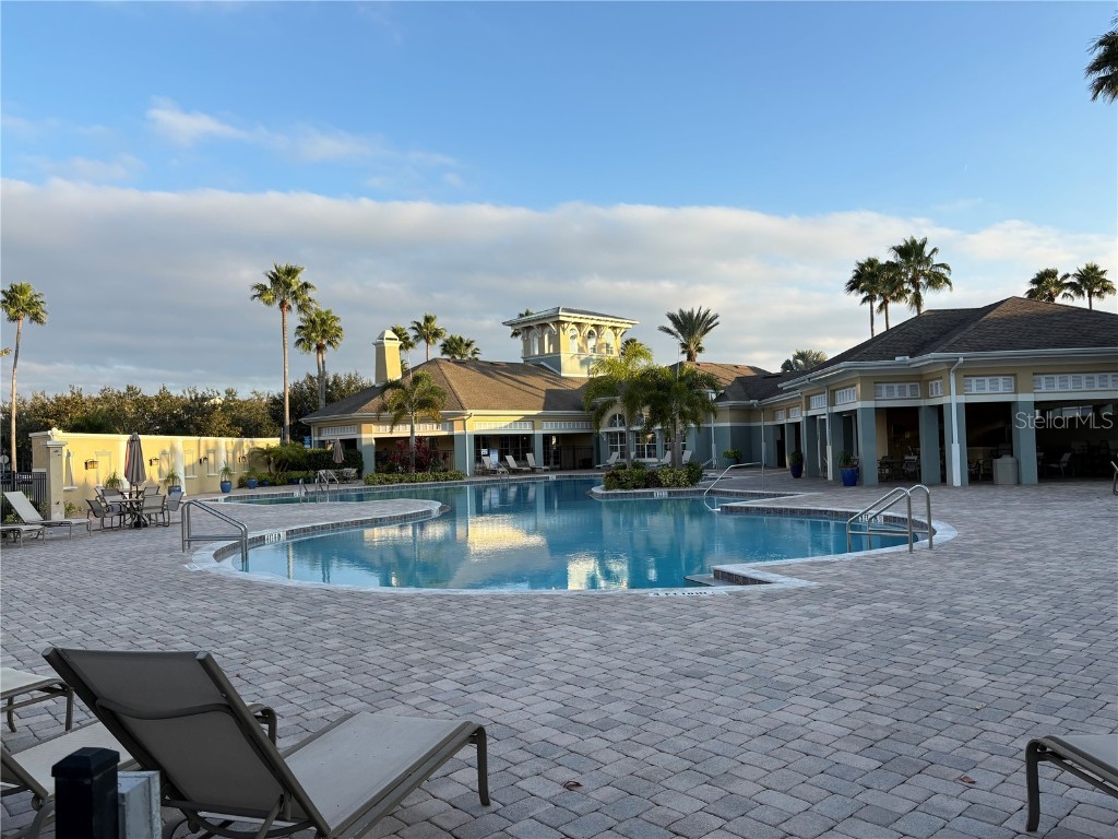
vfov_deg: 53.1
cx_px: 559
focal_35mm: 26
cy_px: 420
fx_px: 840
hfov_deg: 67.3
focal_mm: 5.96
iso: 50
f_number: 1.6
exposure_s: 1/1217
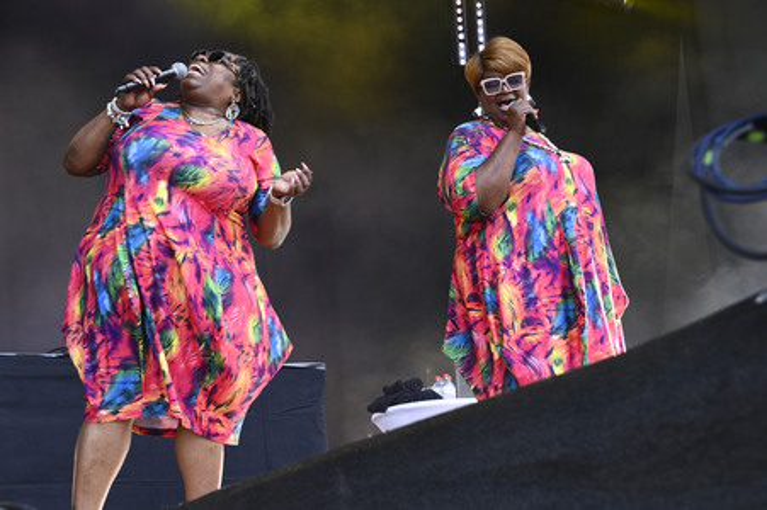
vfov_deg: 16.0
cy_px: 255
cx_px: 384
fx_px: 1810
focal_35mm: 85
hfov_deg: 23.9
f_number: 7.1
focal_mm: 85
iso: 800
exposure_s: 1/200
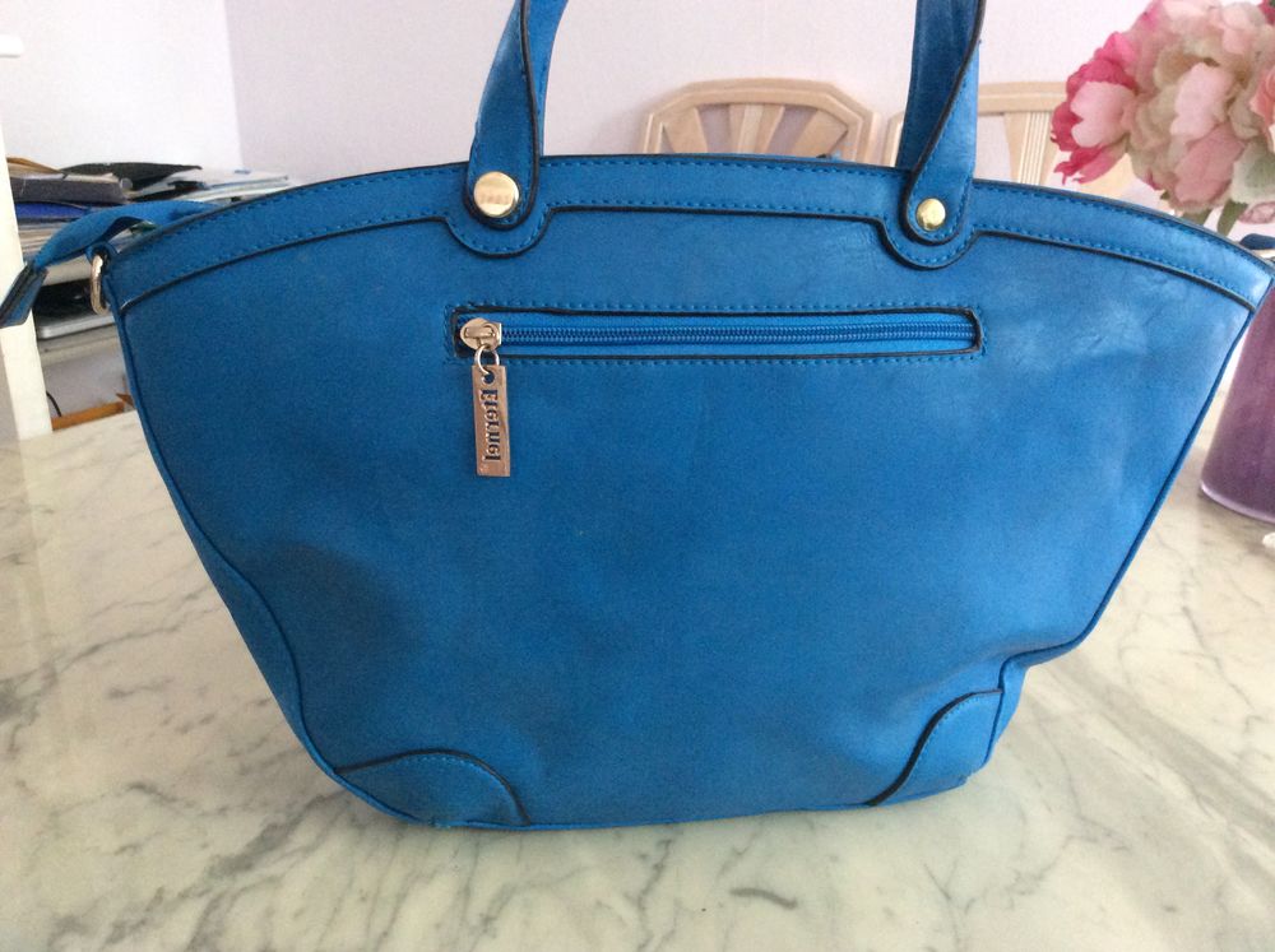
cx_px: 638
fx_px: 1177
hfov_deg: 56.9
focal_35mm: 32
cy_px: 476
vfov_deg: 44.1
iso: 250
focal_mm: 3.3
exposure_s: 1/25
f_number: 2.4
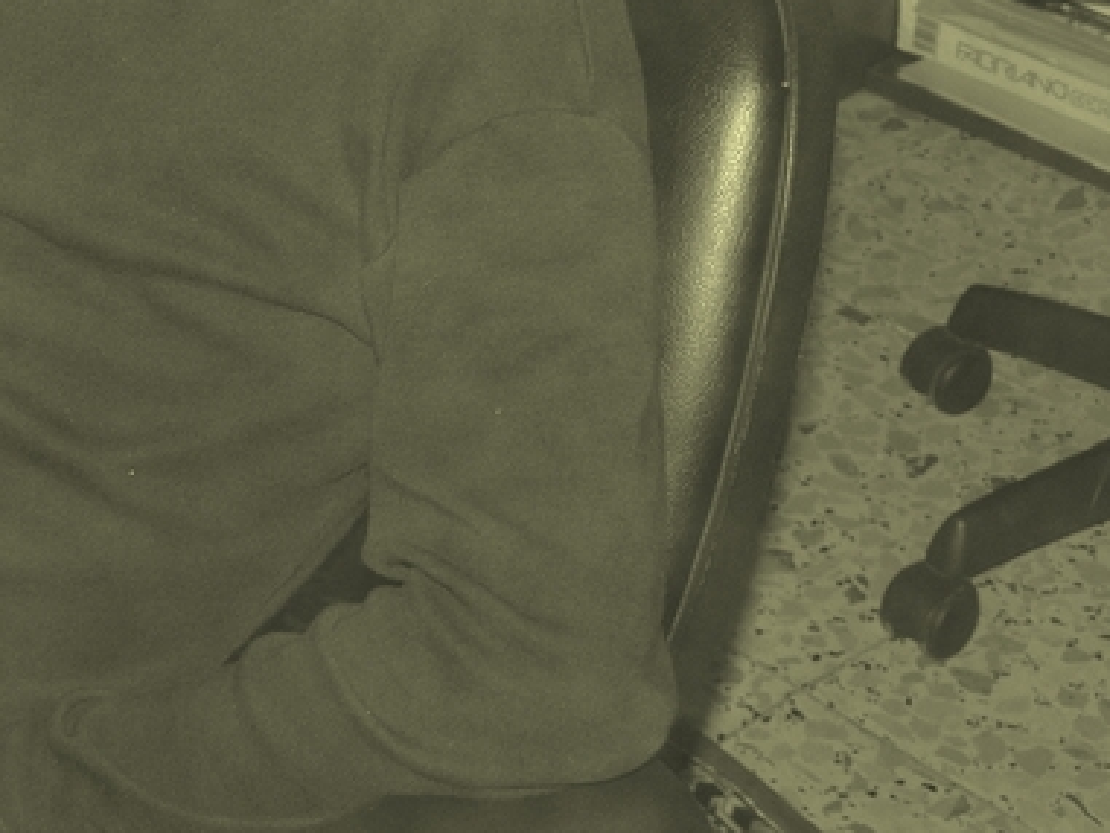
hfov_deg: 18.6
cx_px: 245
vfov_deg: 13.9
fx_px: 3368
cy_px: 38
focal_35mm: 105
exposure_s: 1/50
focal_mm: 12.9
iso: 50
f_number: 2.5
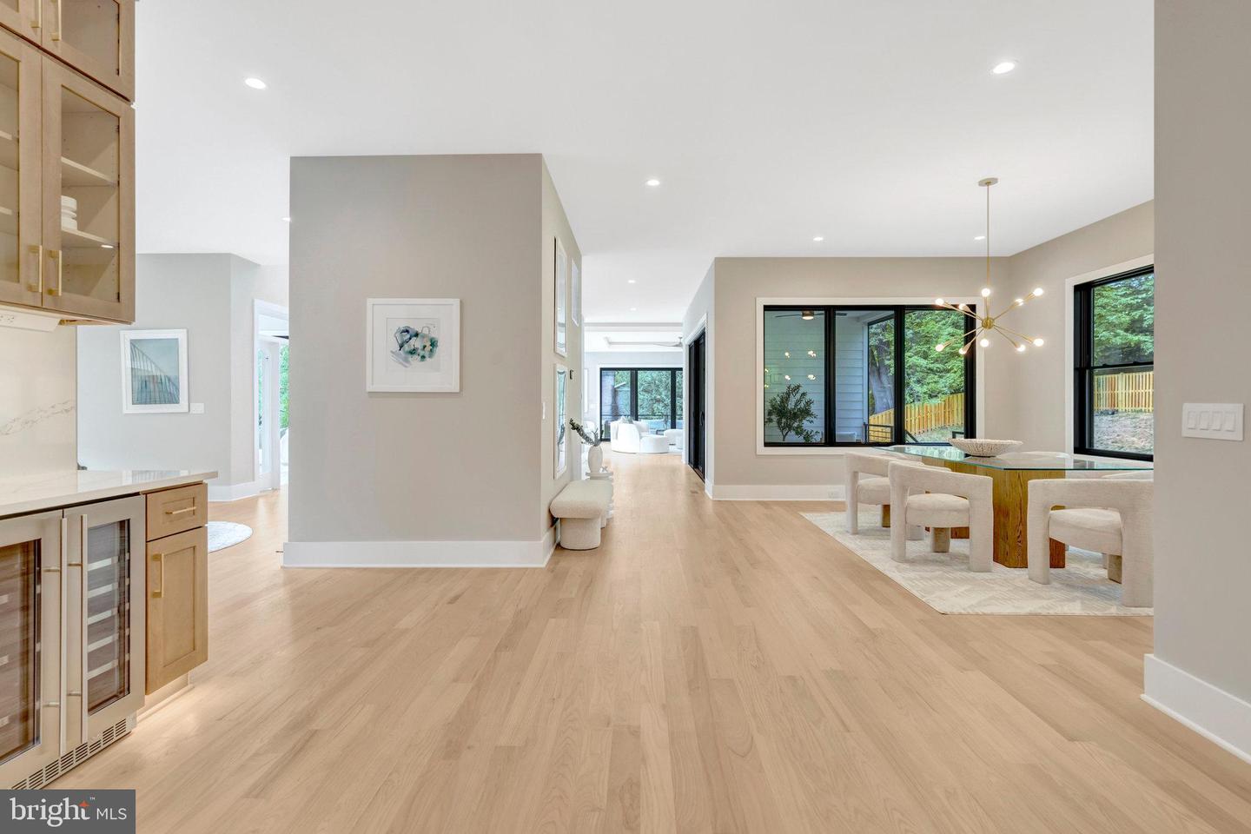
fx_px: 556
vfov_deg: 73.7
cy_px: 417
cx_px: 626
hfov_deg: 96.7
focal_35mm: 16
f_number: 8
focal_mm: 16
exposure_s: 1/60
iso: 1250
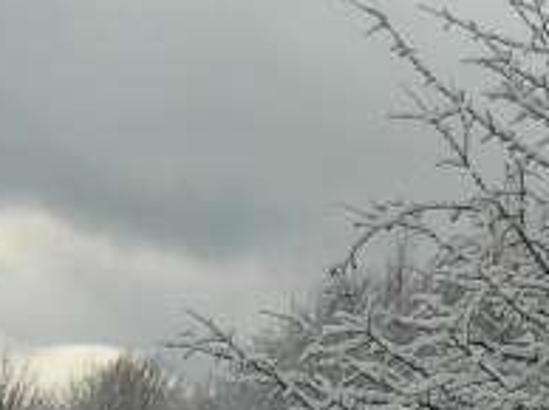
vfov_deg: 7.3
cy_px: 608
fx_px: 3184
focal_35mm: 201
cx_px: 1206
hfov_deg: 9.1
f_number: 4.8
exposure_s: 1/293
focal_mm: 7.8
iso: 50
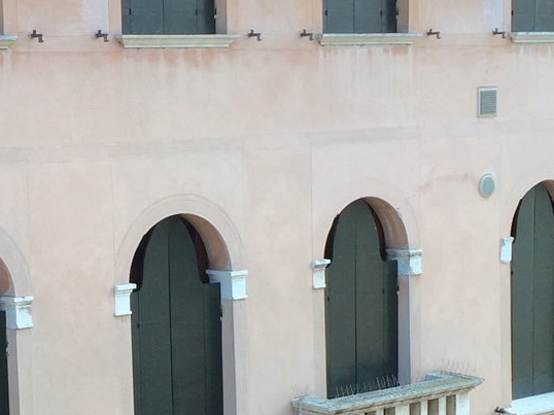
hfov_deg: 21.8
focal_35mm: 88
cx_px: 70
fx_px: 1408
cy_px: 306
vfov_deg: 16.7
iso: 32
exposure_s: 1/395
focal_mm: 4.15
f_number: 2.2
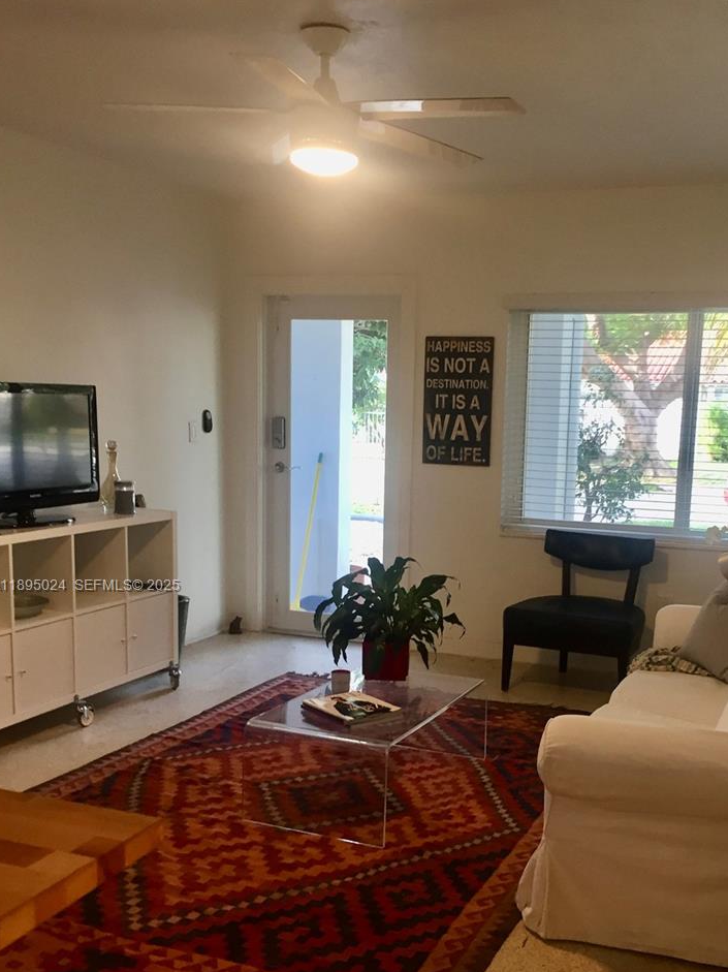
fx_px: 1038
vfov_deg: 49.8
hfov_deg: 38.4
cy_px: 587
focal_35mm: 37
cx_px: 453
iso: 64
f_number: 2.2
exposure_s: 1/30
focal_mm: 4.15
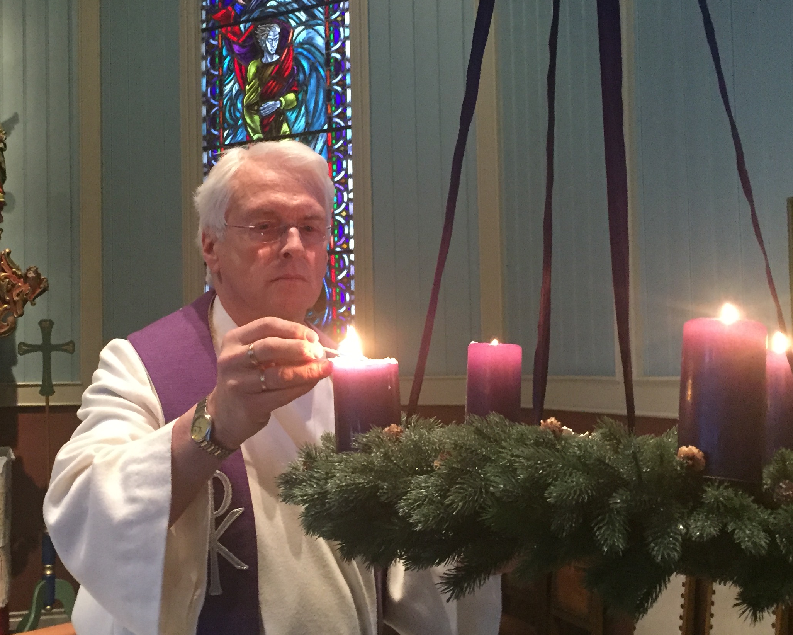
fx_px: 1056
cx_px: 308
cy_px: 302
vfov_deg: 33.4
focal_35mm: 45
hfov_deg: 40.9
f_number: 2.2
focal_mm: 4.15
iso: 320
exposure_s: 1/17
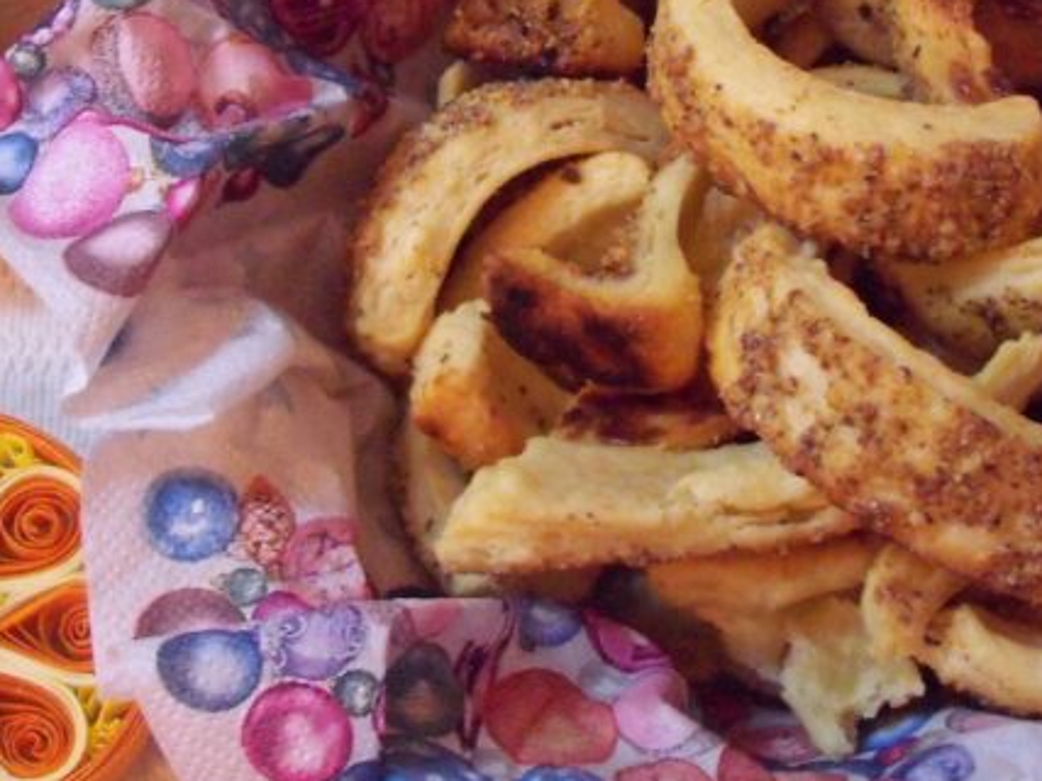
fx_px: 2528
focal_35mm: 84
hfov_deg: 23.3
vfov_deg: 17.4
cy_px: 181
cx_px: 425
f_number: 3
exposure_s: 1/25
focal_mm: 6.3
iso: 400
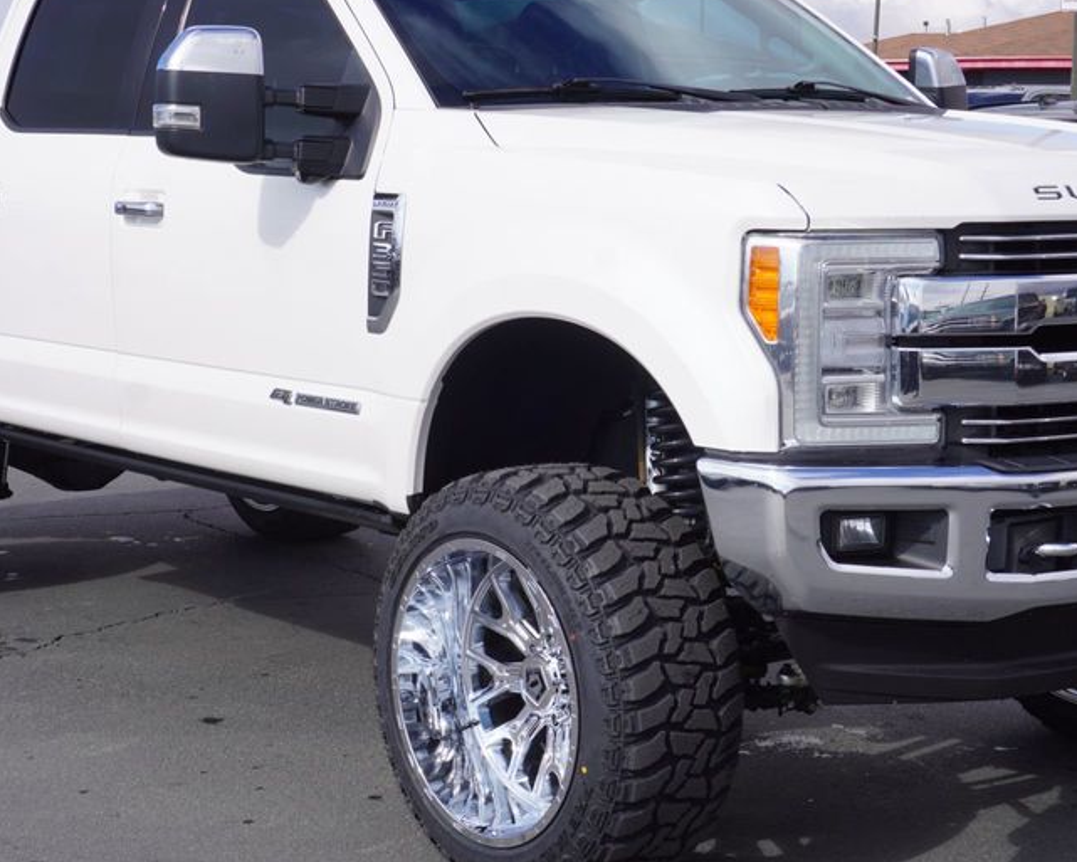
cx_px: 534
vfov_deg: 21.3
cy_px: 418
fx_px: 2295
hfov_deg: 26.4
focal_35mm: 72
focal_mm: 32
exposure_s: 1/160
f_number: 11
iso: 100
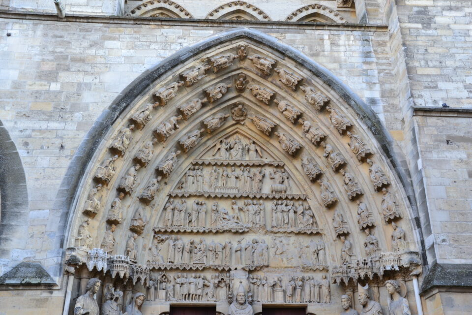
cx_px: 236
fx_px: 551
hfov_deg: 46.4
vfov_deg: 31.9
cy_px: 158
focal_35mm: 42
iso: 400
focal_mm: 28
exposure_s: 1/80
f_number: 8
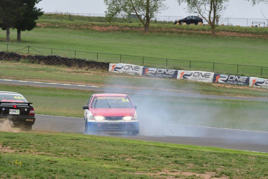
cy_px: 90
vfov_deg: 2.6
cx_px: 134
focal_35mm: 525
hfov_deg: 3.9
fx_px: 3910
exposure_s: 1/640
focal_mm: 350
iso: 640
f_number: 11
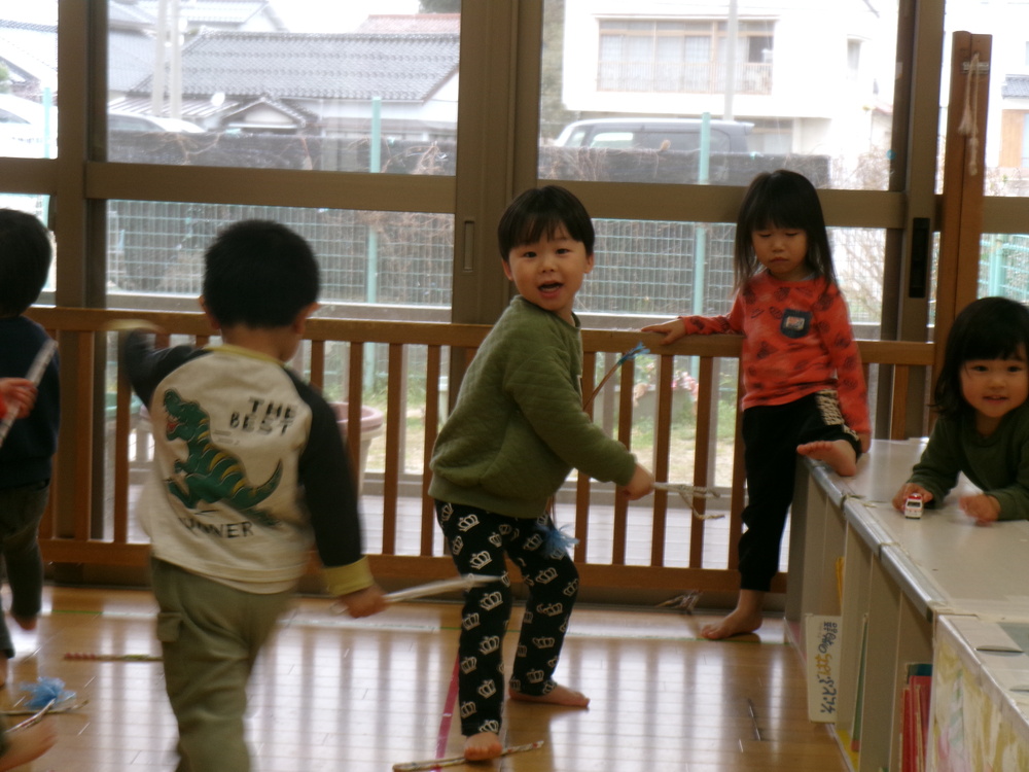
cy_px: 386
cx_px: 514
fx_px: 2319
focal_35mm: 78
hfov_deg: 25.0
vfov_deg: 18.9
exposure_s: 1/34
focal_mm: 14
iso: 139
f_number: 5.4
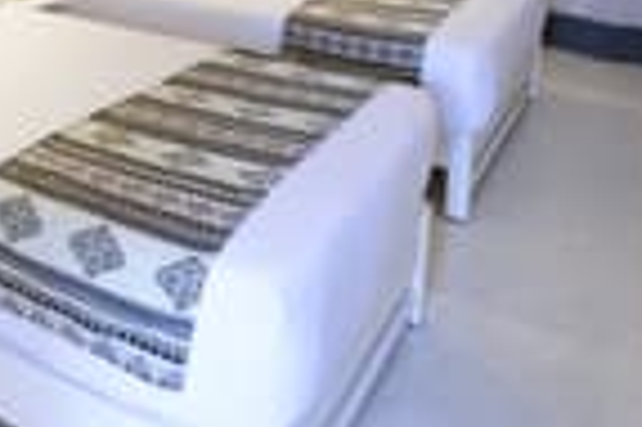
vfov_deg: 27.2
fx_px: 748
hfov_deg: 46.1
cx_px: 242
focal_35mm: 42
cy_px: -112
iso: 400
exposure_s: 1/30
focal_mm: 12
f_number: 4
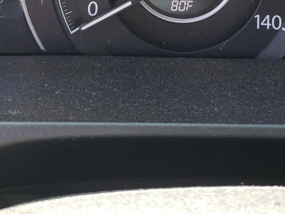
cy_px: -63
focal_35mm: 71
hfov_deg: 27.4
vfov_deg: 19.2
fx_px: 584
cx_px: 156
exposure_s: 1/141
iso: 50
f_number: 1.5
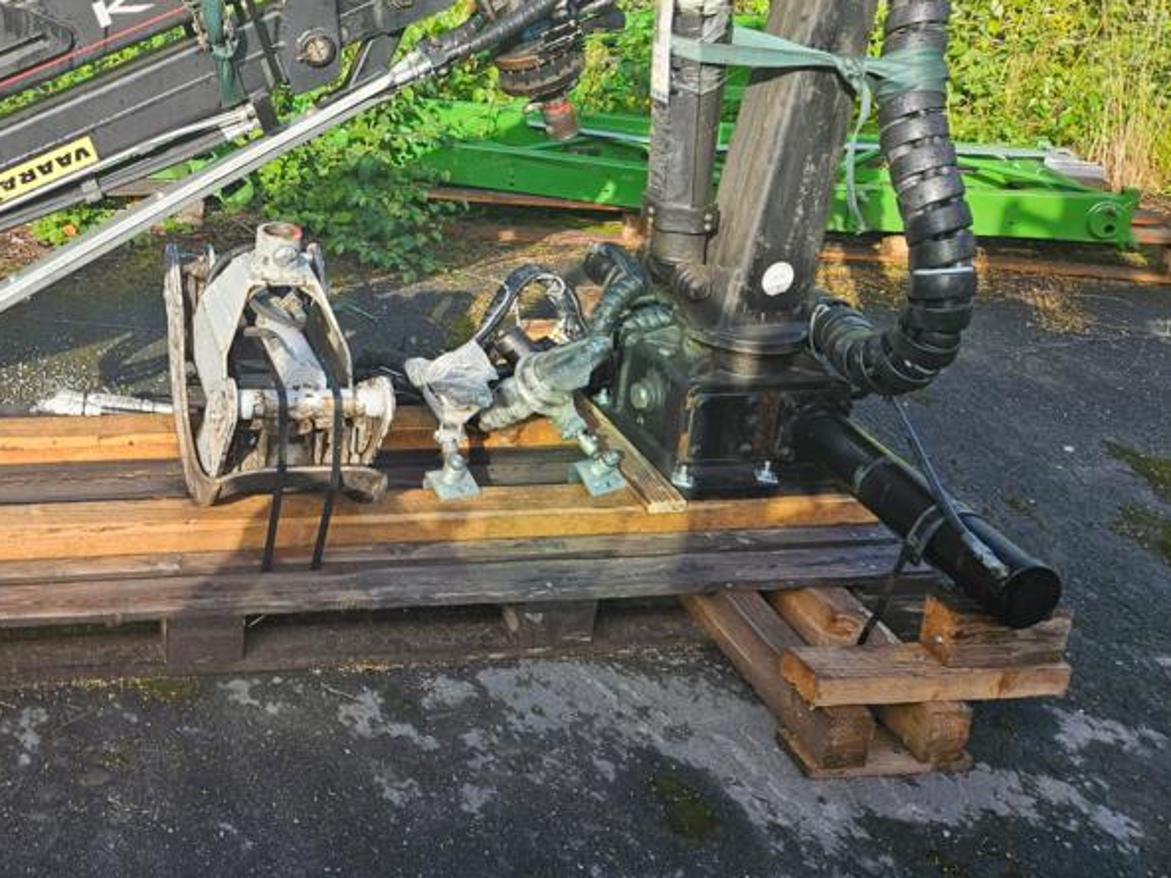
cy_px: 152
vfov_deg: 32.5
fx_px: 1455
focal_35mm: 43
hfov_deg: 40.8
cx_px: 137
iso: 32
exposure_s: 1/574
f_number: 1.8
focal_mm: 5.4
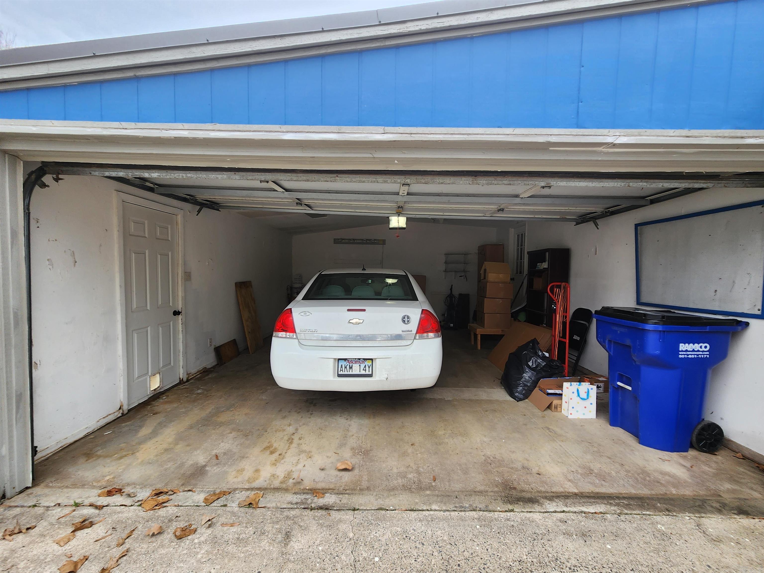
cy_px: 286
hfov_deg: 106.2
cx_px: 382
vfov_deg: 89.9
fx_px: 287
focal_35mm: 13
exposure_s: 1/120
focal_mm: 2.2
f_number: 2.2
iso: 80
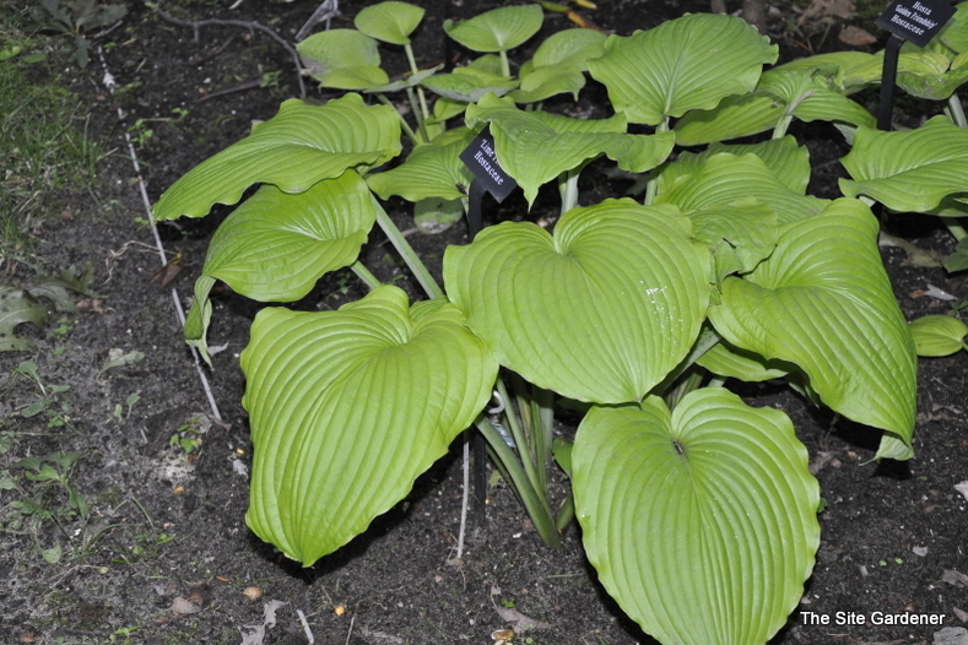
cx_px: 478
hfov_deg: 26.7
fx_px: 2043
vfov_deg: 17.9
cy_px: 322
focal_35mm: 76
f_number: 5
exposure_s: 1/60
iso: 800
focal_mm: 50
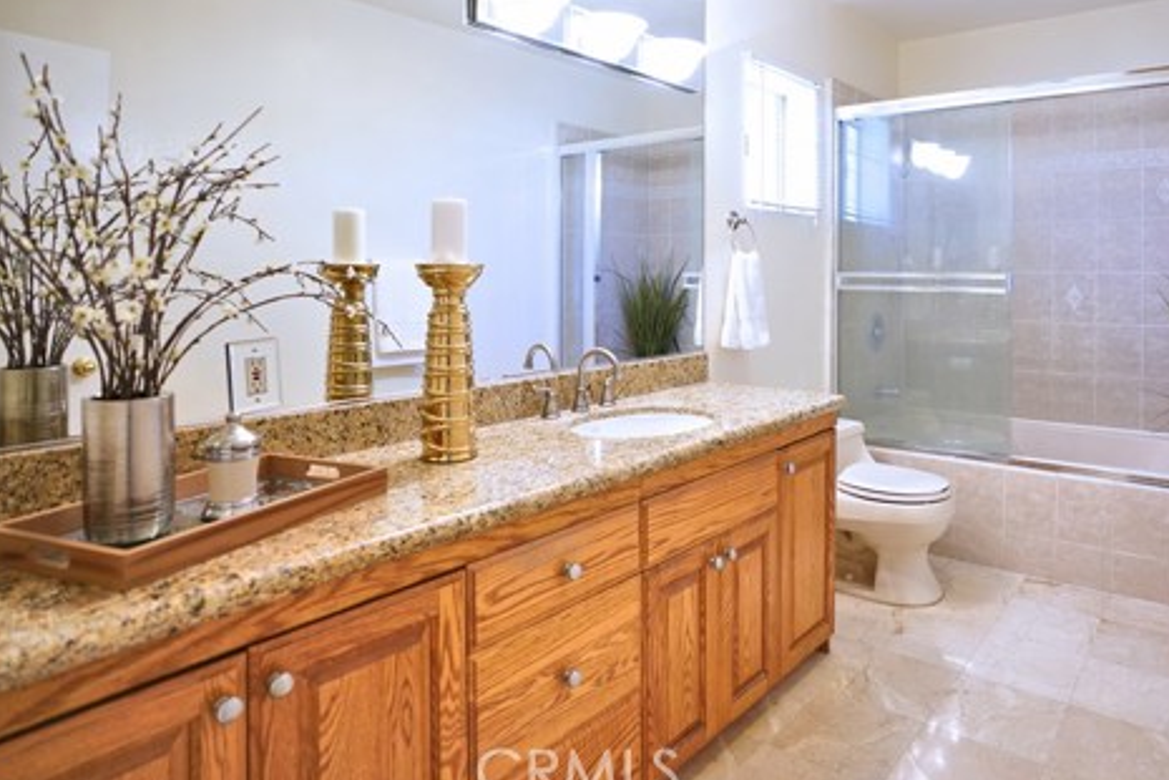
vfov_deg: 56.2
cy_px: 272
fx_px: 714
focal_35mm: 22
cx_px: 734
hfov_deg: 77.1
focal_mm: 16
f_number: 2.8
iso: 200
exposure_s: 1/30
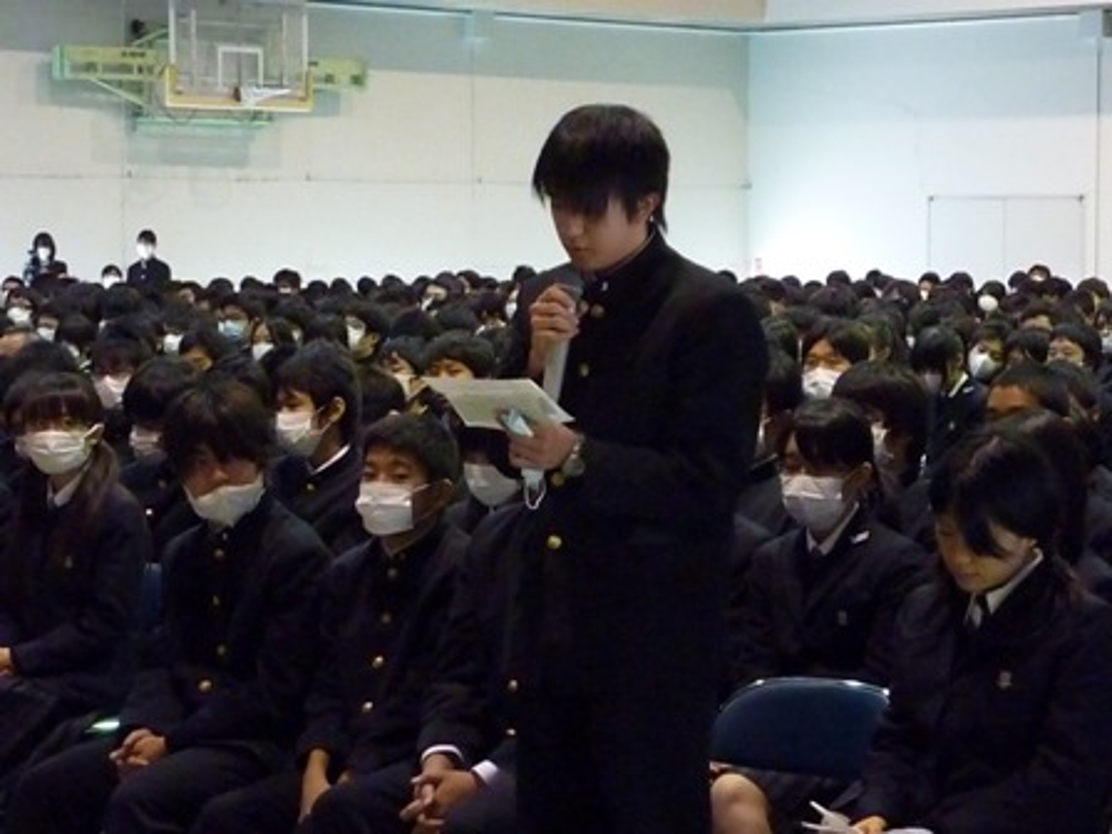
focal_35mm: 111
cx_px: 556
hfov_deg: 17.7
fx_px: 3566
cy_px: 417
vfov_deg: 13.3
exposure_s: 1/30
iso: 3200
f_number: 4.4
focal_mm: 18.2
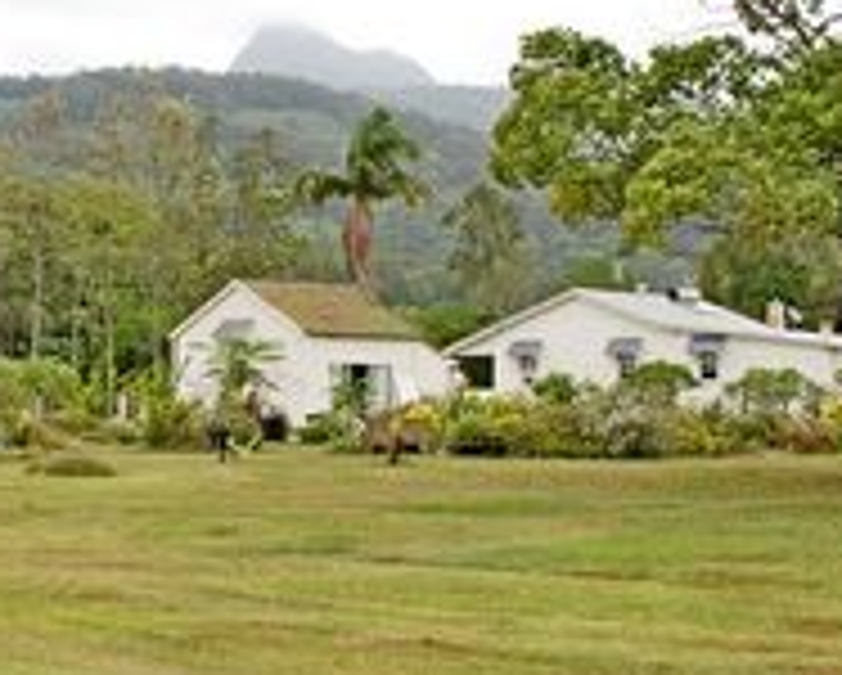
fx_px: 2470
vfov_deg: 15.6
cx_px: 167
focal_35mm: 99
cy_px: 290
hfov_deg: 19.2
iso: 100
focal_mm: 28
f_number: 7.1
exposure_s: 1/200
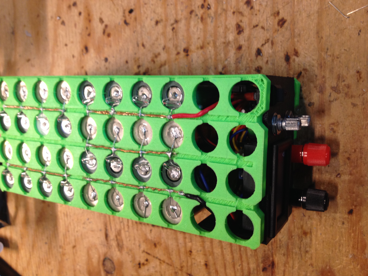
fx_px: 372
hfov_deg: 52.6
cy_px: 138
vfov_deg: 40.7
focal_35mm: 35
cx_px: 184
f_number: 2.4
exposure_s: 1/20
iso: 80
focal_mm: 4.28
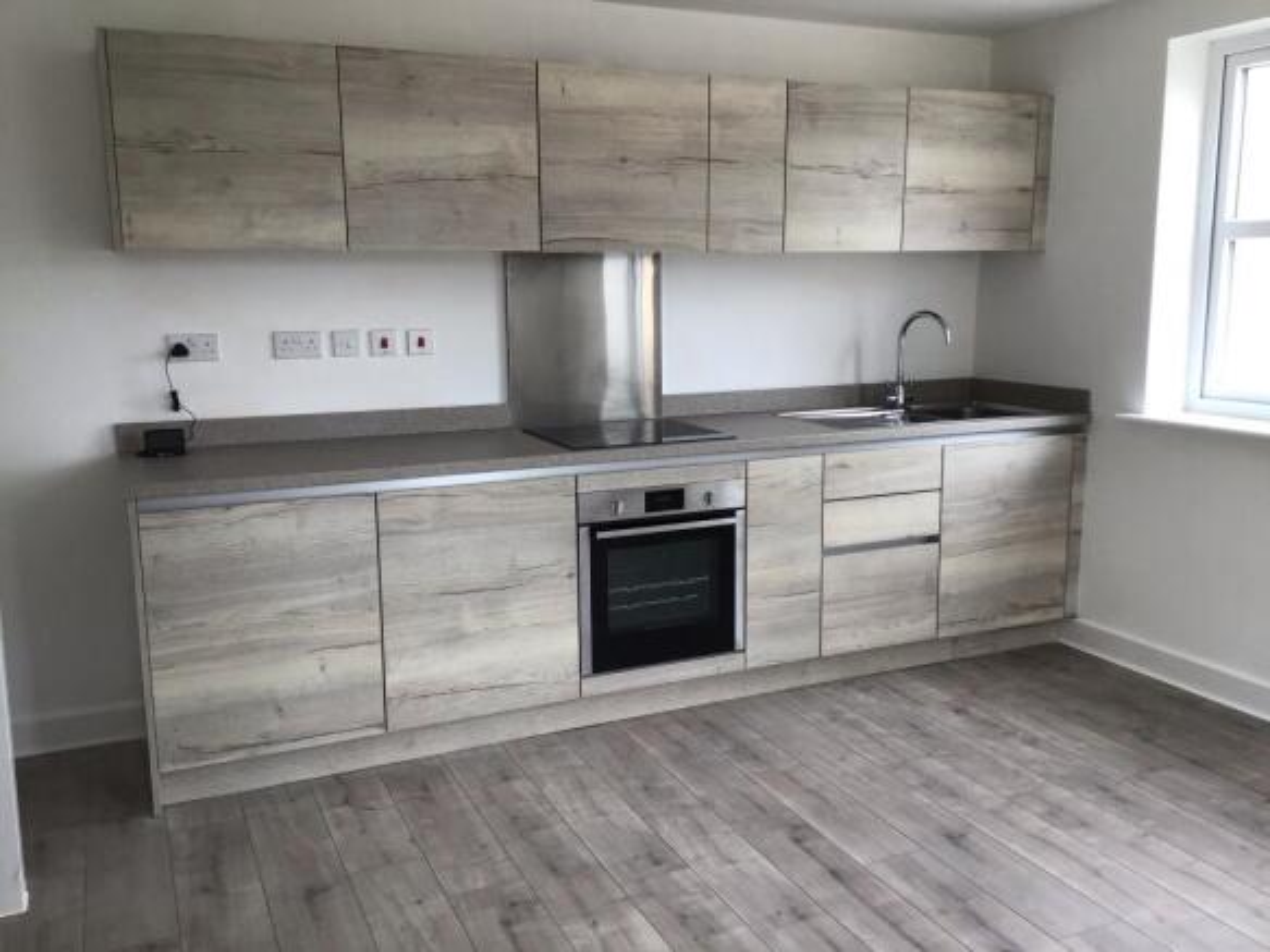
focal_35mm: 31
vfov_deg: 45.4
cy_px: 476
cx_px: 635
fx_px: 1137
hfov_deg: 58.4
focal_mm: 3.3
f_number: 2.4
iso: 32
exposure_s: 1/50
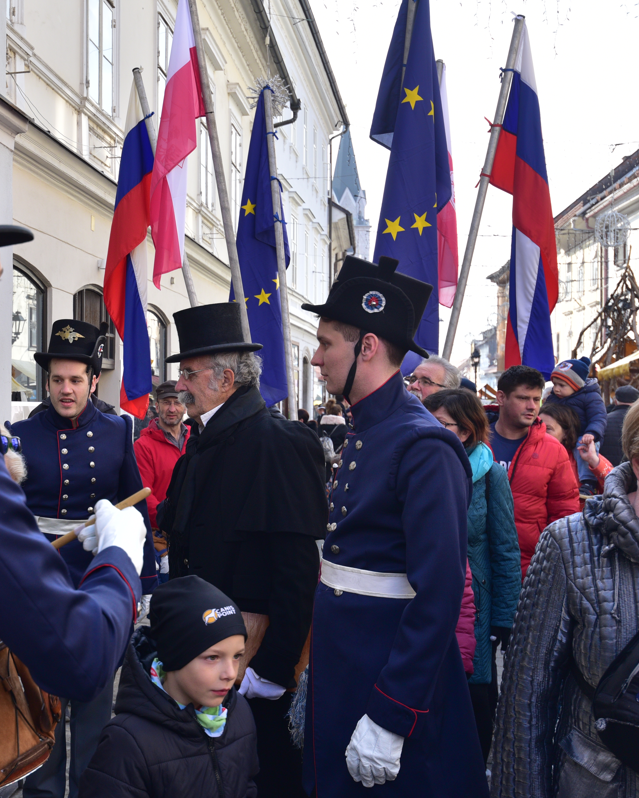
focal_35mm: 50
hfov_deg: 29.2
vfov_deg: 37.3
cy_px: 396
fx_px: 1182
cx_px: 78
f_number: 5.6
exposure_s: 1/400
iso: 320
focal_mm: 35
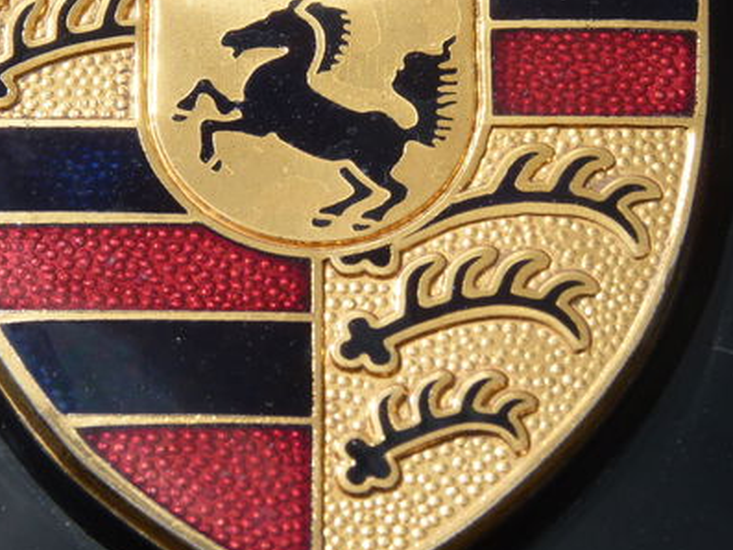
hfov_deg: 9.7
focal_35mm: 203
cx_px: 334
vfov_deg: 7.3
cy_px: 148
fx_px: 4300
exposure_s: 1/500
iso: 80
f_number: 5.6
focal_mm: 18.7
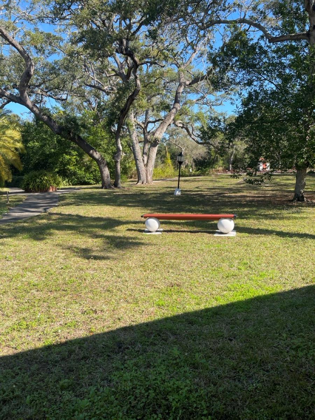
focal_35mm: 25
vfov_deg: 69.4
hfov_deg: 54.9
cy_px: 210
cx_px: 158
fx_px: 303
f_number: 1.6
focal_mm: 5.1
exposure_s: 1/1403
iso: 32
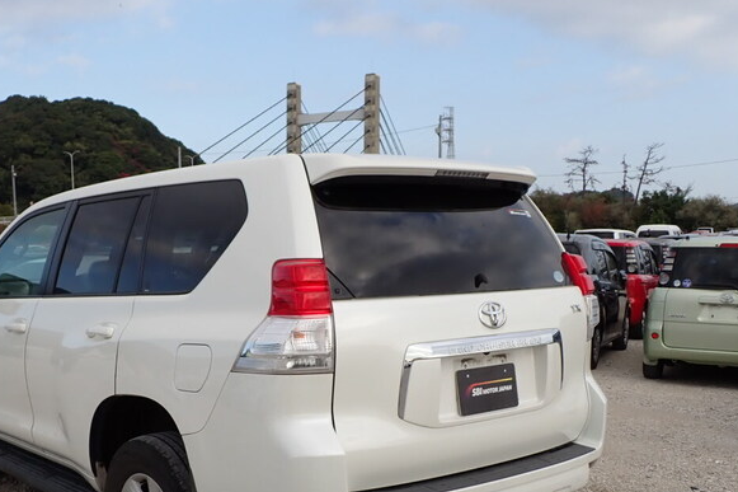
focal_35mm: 43
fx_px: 881
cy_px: 353
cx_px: 246
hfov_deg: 44.8
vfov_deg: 30.8
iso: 100
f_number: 3.2
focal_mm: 5.4
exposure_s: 1/800
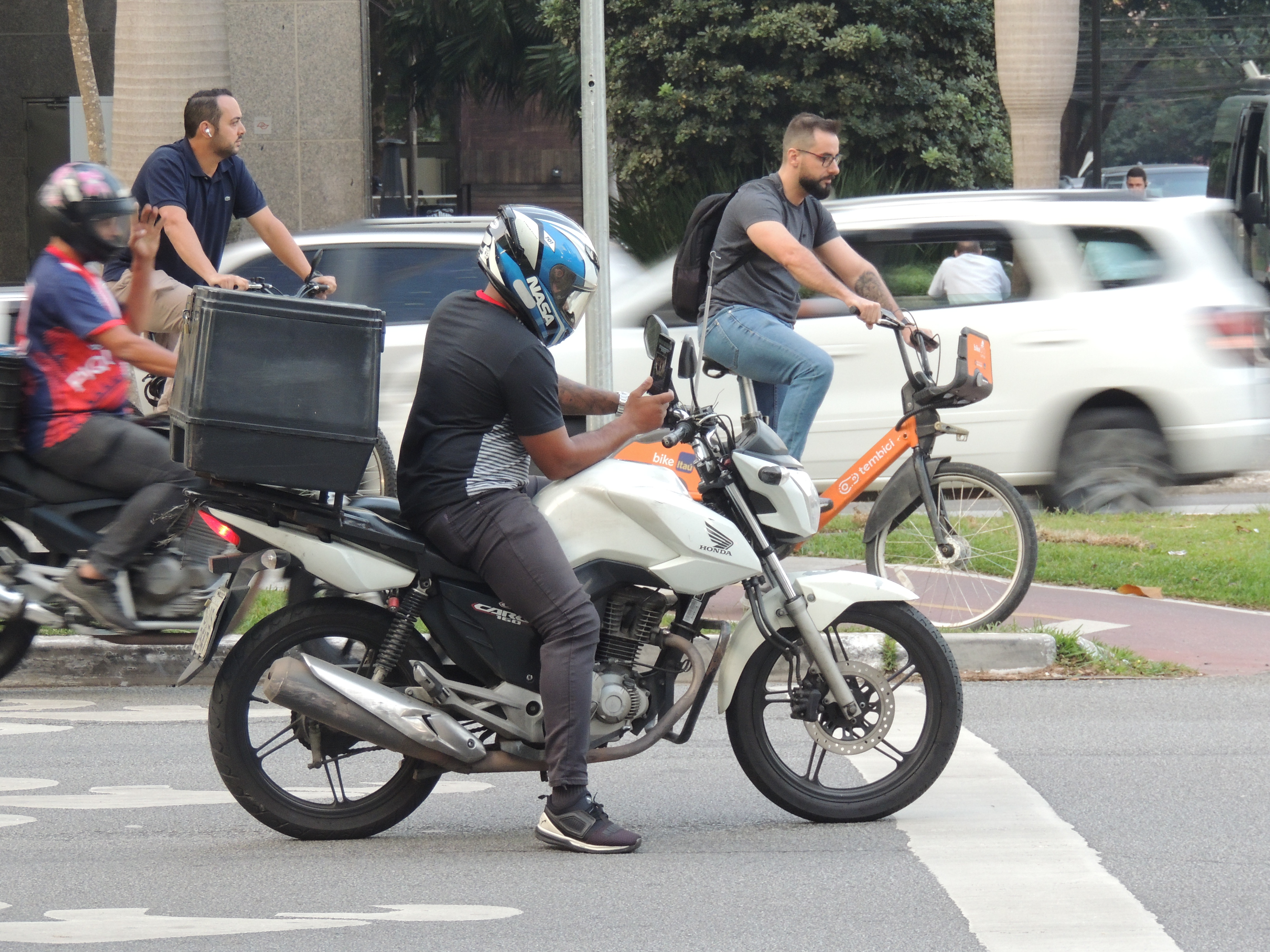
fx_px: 6787
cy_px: 476
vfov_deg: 8.0
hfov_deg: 10.7
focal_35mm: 185
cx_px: 635
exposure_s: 1/60
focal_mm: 33
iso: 400
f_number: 4.6
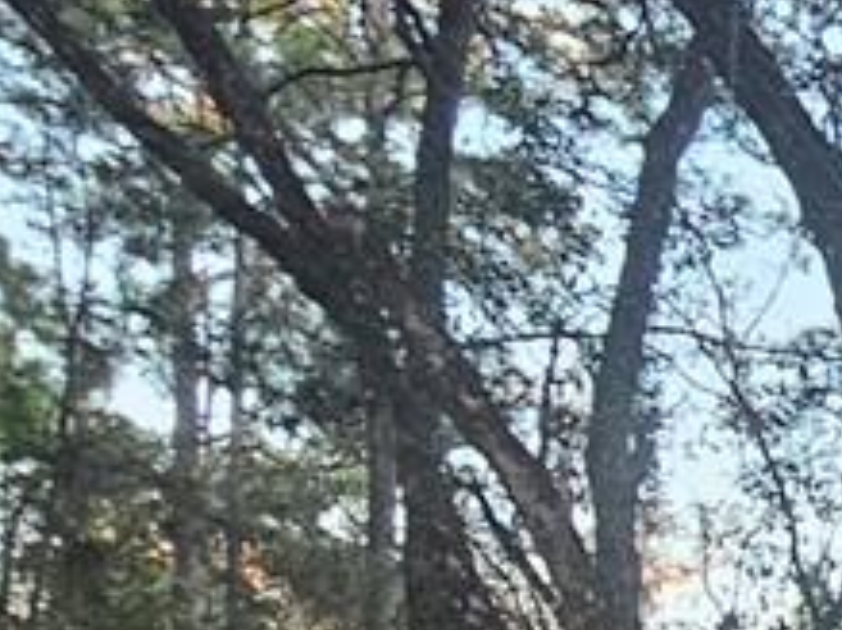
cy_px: 1237
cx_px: 2057
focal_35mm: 95
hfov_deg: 13.9
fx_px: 2310
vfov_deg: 13.5
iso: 125
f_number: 2.2
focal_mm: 2.2
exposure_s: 1/60
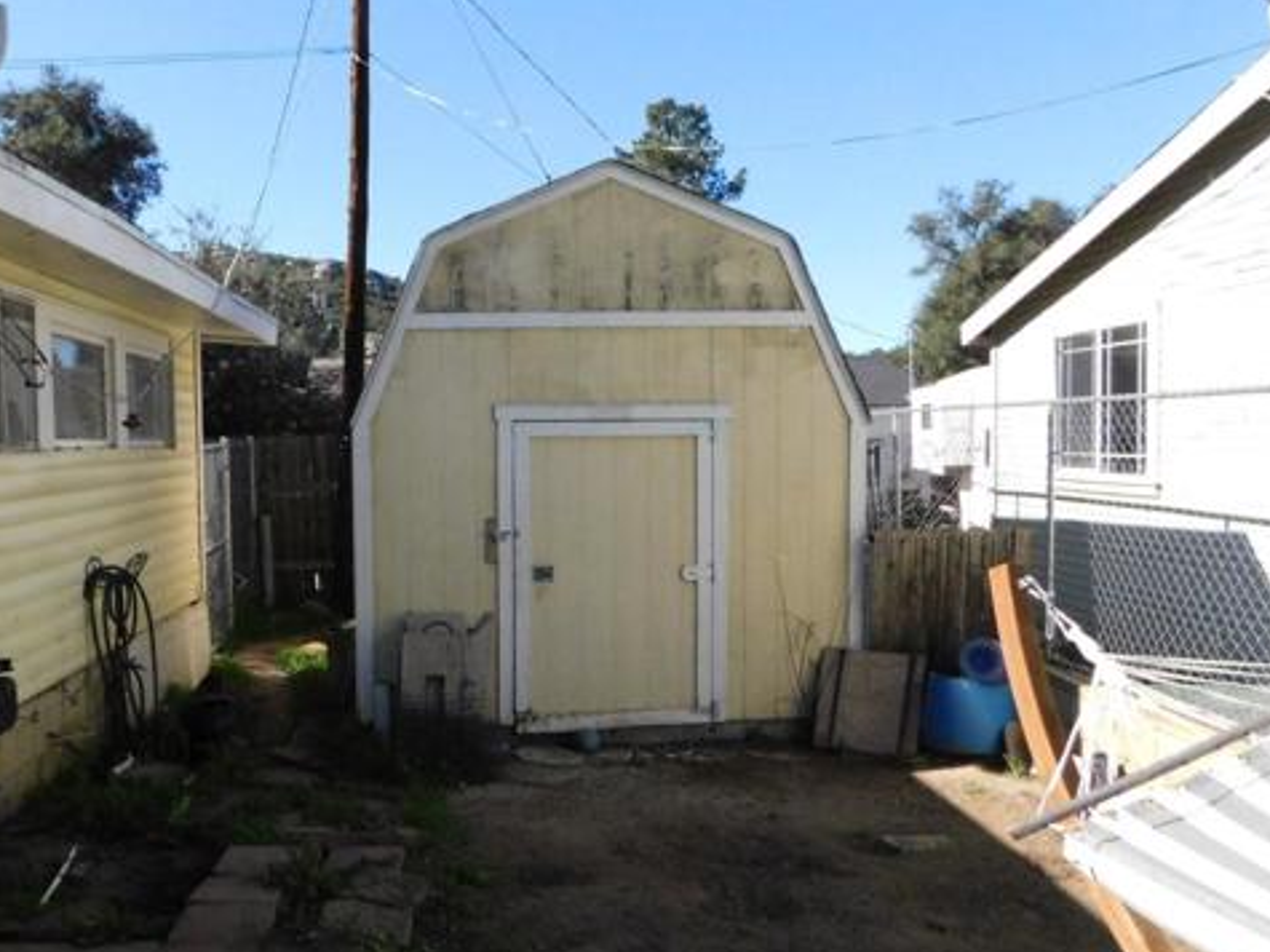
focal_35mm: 31
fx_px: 1137
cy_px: 500
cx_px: 447
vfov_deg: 45.4
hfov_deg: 57.4
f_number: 6
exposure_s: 1/1250
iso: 800
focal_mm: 4
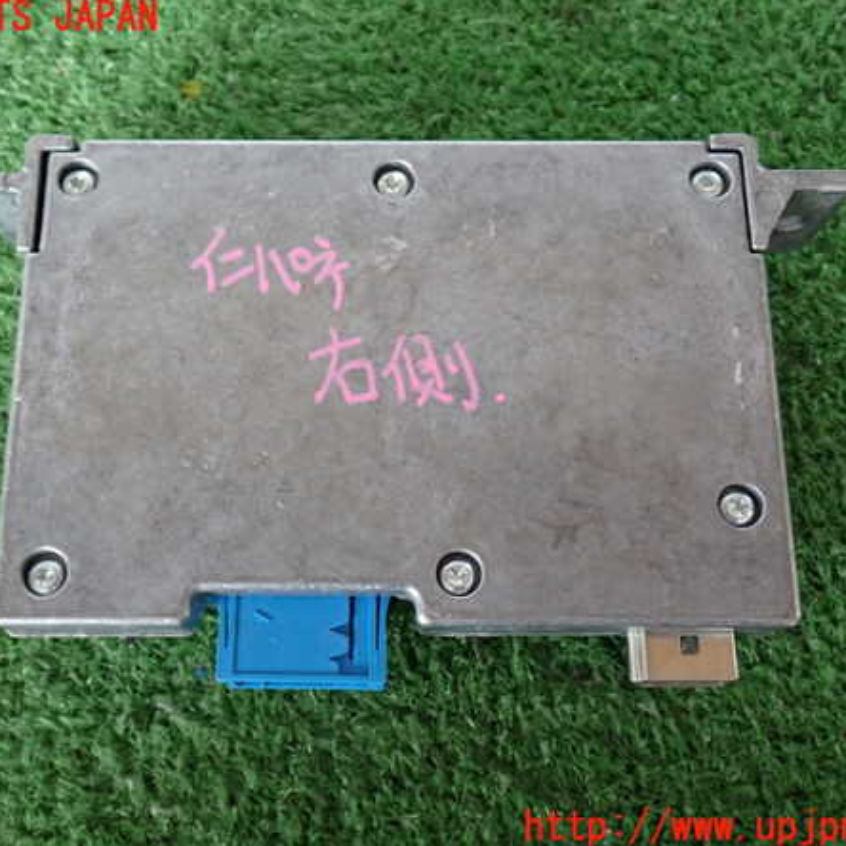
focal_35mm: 43
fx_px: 1189
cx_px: 383
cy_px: 423
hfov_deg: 39.1
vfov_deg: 39.2
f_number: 2.5
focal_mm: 6.37
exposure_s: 1/40
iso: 400
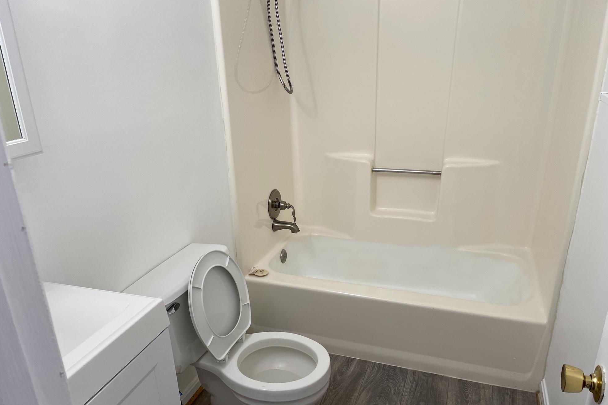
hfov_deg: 65.5
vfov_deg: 46.3
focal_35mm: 28
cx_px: 313
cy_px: 230
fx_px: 473
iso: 80
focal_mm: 4.2
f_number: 1.6
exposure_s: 1/120
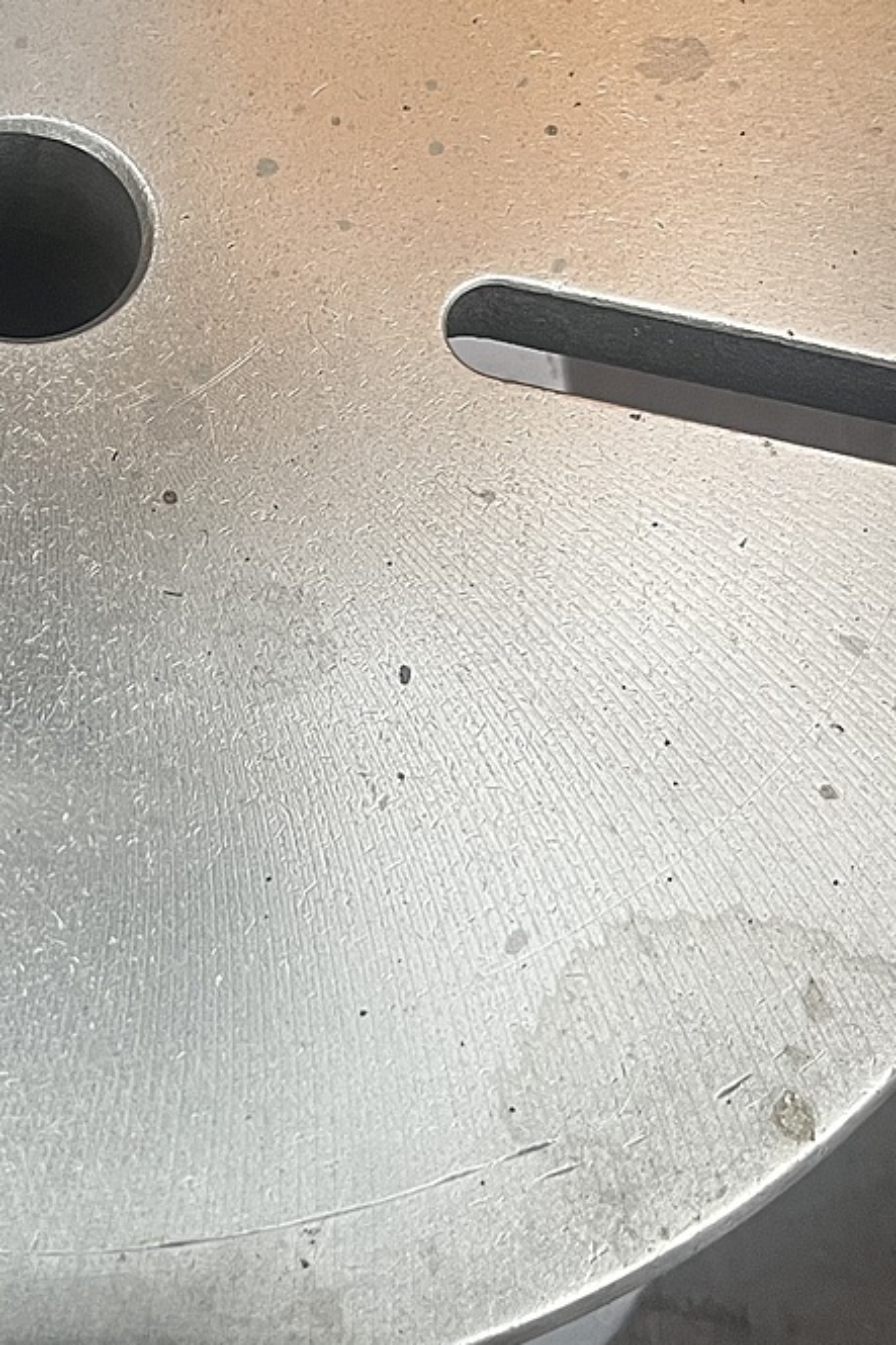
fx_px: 2278
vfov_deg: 32.6
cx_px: -30
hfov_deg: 21.4
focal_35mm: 61
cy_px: 458
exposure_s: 1/88
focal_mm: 5.1
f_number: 1.6
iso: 125
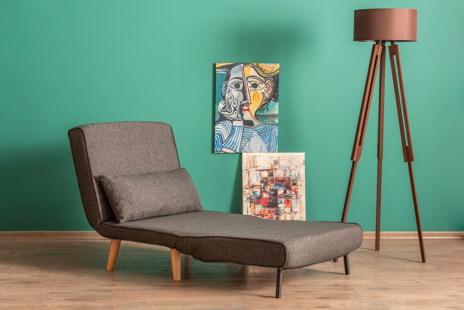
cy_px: 155
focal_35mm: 70
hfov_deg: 28.8
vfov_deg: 19.5
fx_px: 902
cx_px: 232
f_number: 7.1
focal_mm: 70
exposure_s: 1/160
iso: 160
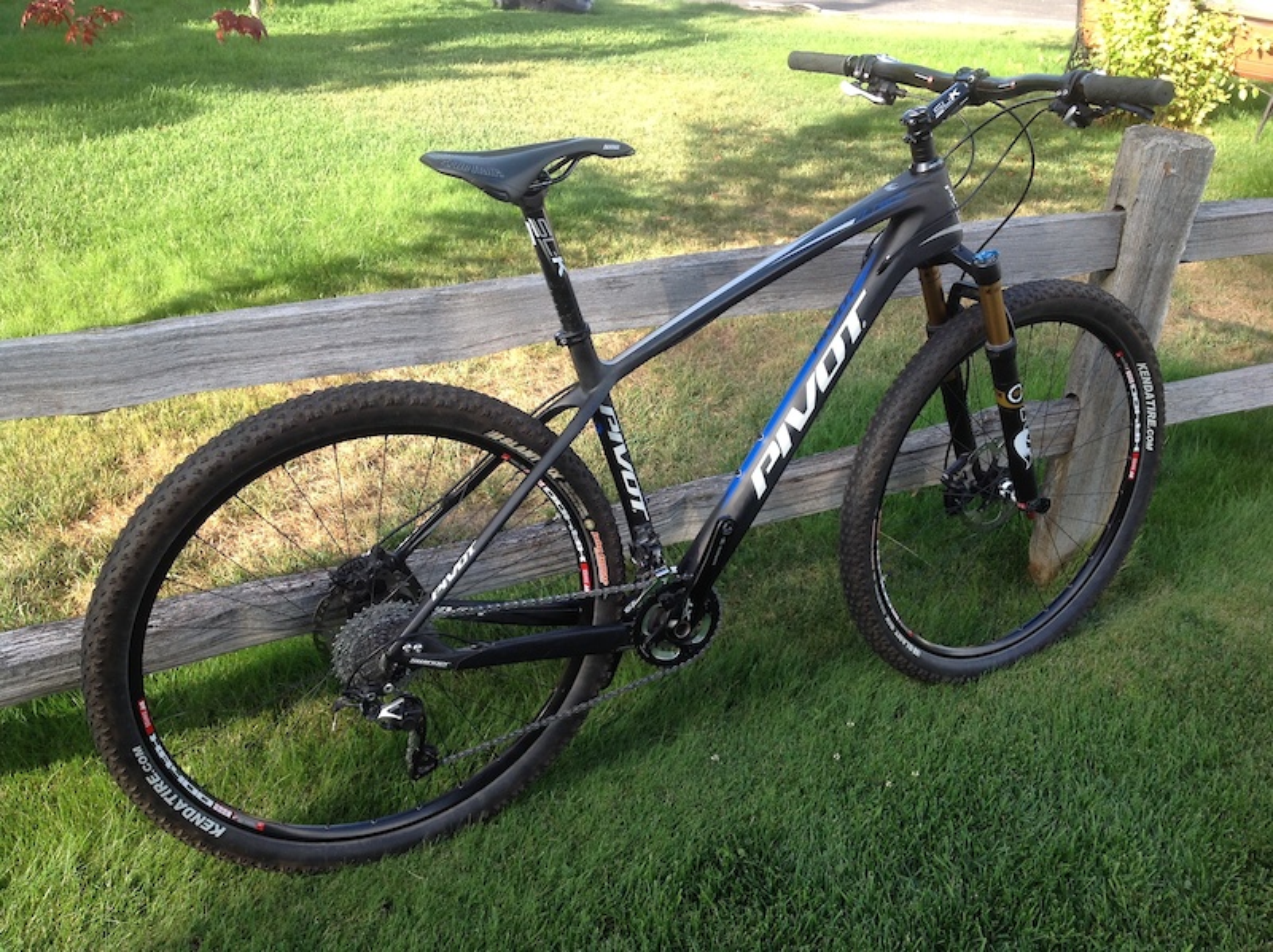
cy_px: 476
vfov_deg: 40.6
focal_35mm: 35
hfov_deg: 52.7
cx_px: 636
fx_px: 1286
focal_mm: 4.28
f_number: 2.4
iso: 50
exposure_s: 1/250
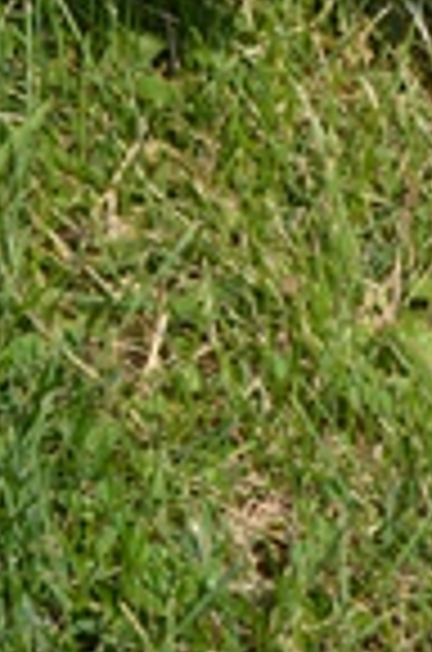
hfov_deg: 3.9
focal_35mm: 342
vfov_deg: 6.0
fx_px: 6186
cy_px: -193
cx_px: 1156
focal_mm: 55
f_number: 9
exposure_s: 1/200
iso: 100
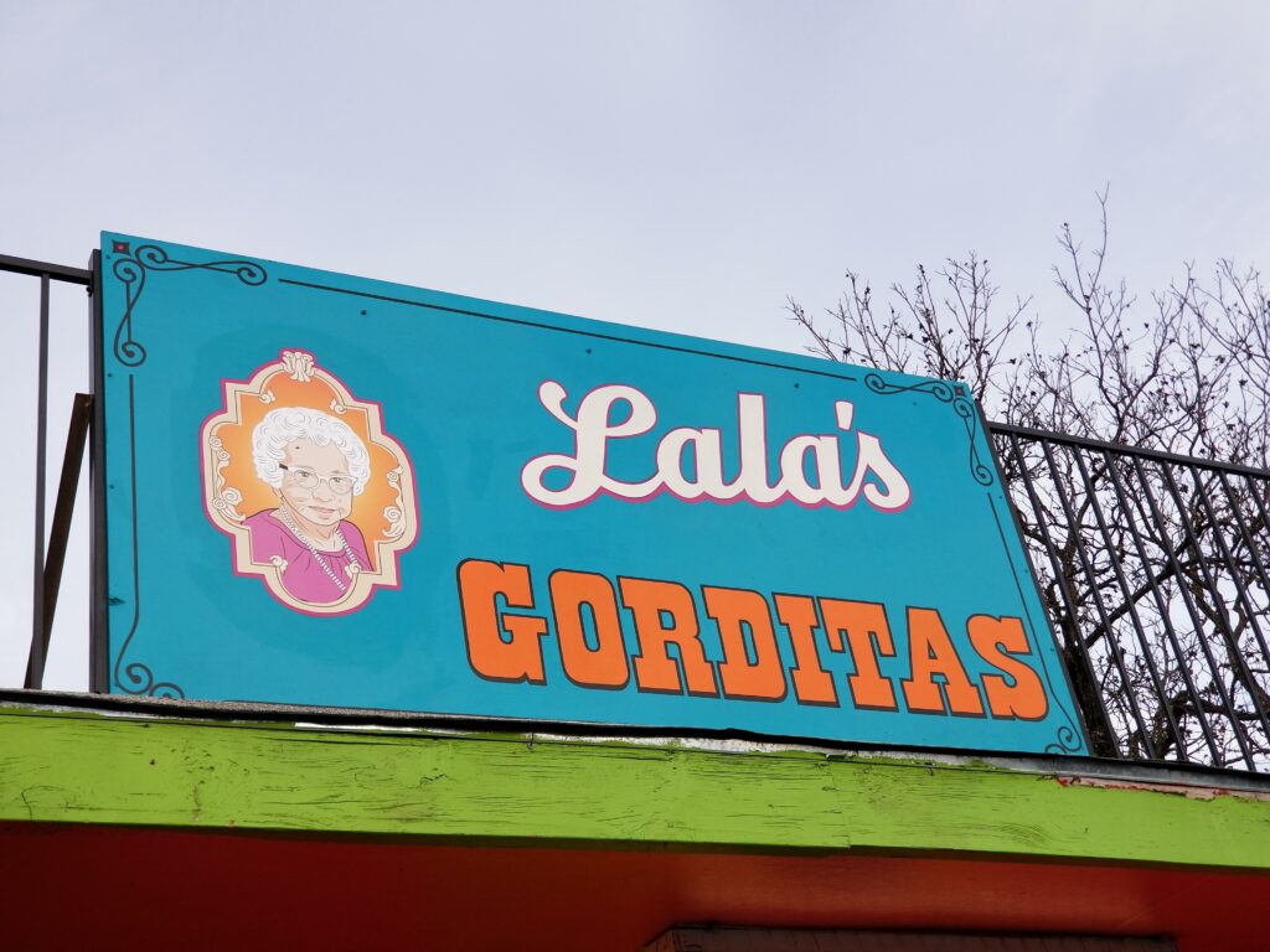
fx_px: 1908
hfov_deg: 36.8
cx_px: 635
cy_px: 476
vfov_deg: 28.0
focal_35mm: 52
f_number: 2.4
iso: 25
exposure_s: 1/506
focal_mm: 6
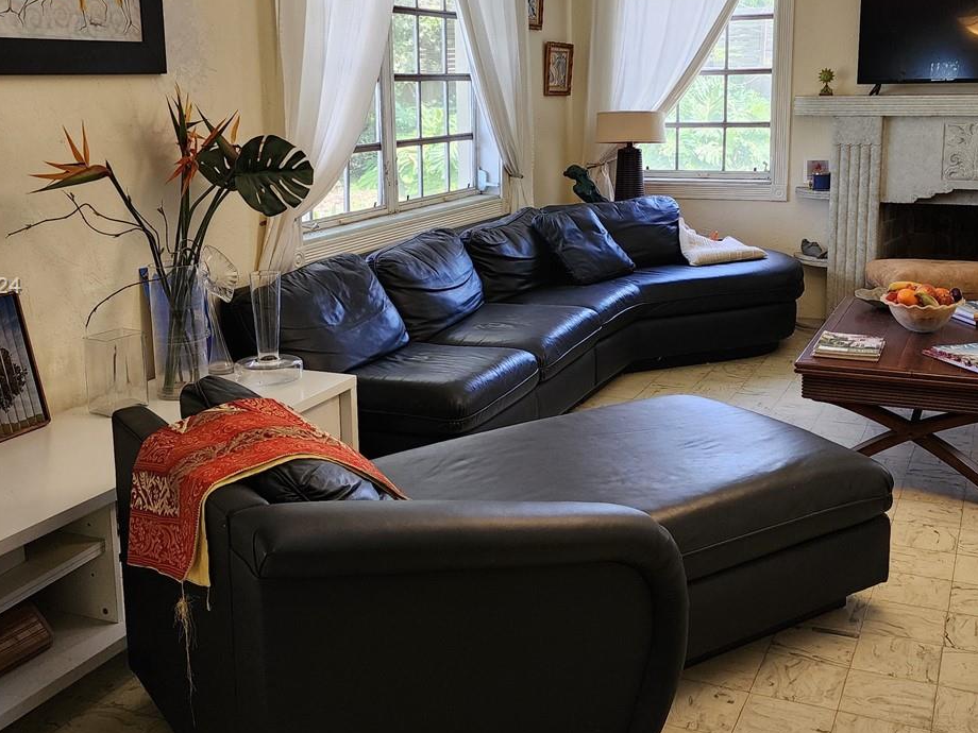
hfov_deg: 46.7
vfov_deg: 35.8
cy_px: 288
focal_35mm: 40
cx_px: 532
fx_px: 1130
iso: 200
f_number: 1.8
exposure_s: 1/120
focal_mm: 6.4
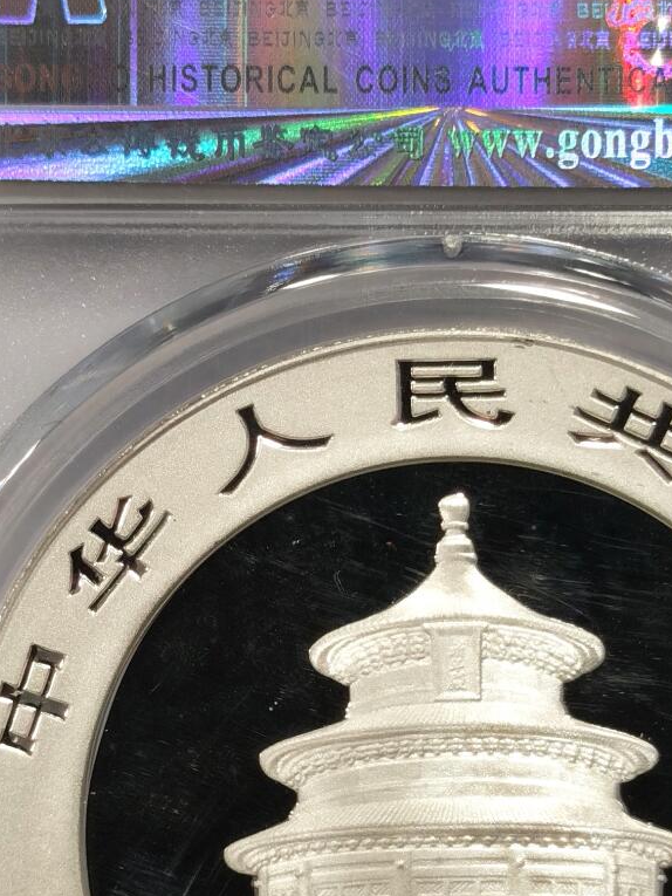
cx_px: 447
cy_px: 556
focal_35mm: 127
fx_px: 3286
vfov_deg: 15.5
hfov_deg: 11.7
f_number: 16
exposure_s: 1/100
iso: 64
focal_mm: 5.56
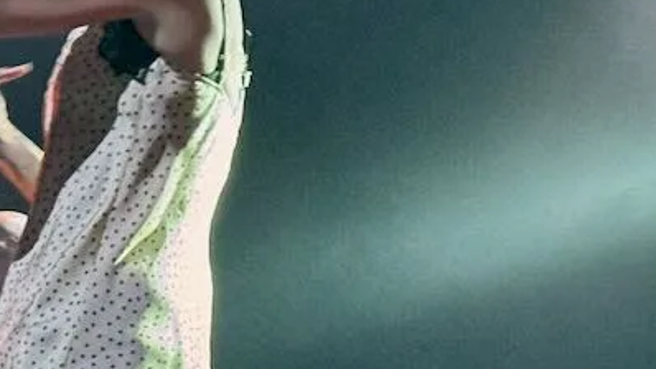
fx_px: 2923
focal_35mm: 168
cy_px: 51
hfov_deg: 12.8
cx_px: 521
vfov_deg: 7.2
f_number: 1.78
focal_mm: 6.76
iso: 125
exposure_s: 1/60
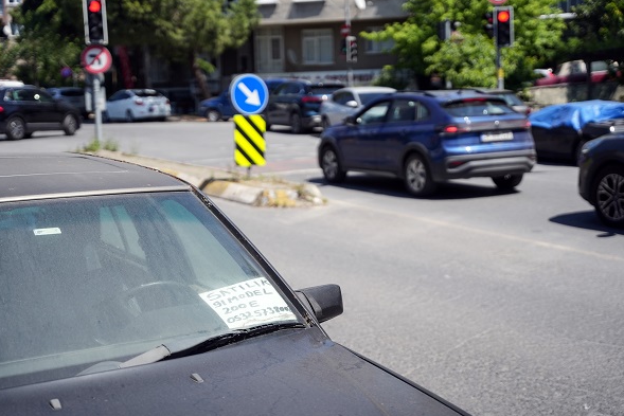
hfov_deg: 34.9
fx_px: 993
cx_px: 308
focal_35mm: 57
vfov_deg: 23.7
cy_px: 209
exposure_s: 1/8000
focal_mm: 56.3
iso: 500
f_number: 2.8
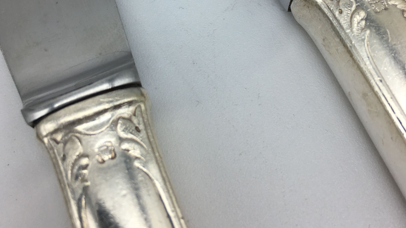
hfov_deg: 47.4
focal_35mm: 43
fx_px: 463
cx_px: 203
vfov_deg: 26.9
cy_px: 31
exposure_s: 1/308
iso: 25
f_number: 2.2
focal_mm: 4.15
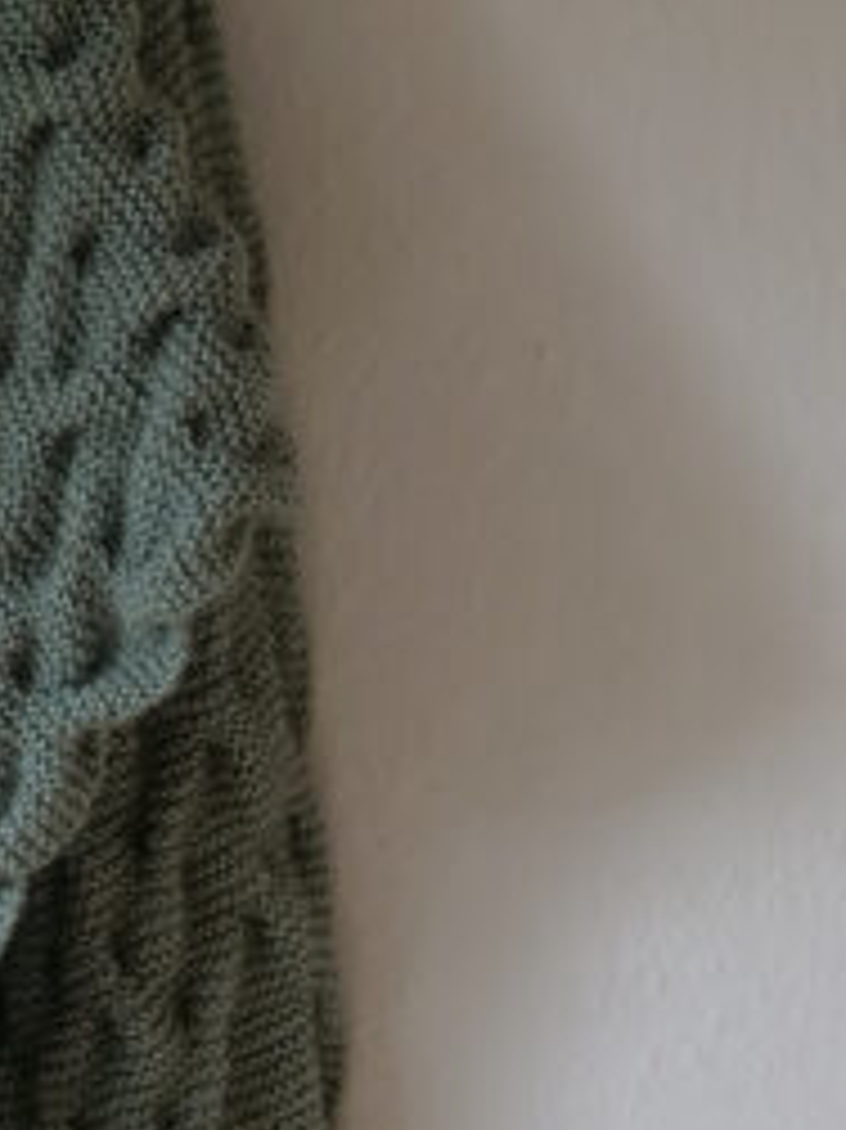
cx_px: 36
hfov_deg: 8.2
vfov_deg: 10.8
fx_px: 5903
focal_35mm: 181
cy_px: 1141
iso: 200
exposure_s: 1/125
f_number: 2
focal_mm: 25
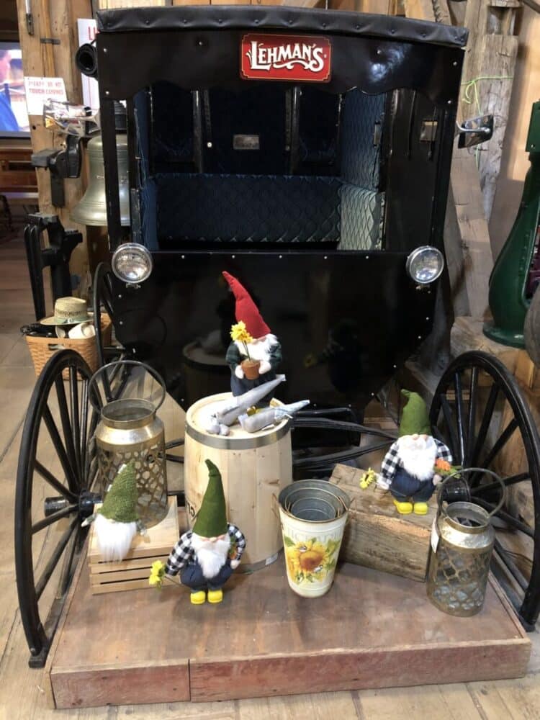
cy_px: 360
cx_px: 270
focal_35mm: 28
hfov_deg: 49.7
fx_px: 582
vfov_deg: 63.4
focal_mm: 3.99
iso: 100
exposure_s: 1/4
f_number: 1.8
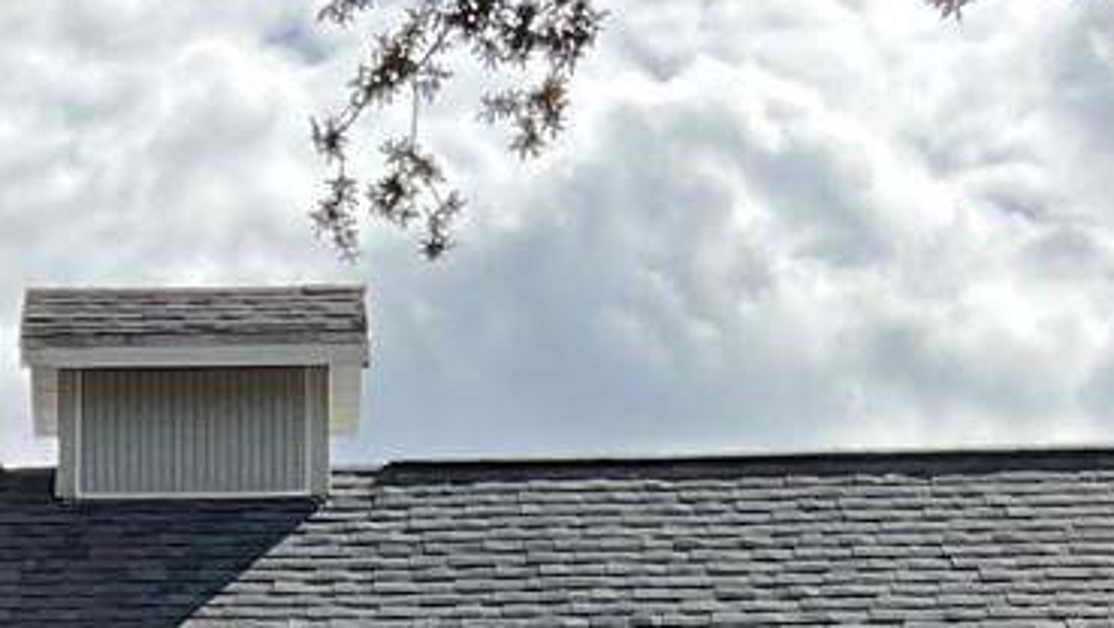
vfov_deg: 7.9
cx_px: 45
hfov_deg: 15.4
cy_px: 1724
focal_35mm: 137
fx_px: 4049
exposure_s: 1/1730
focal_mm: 3
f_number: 1.8
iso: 16
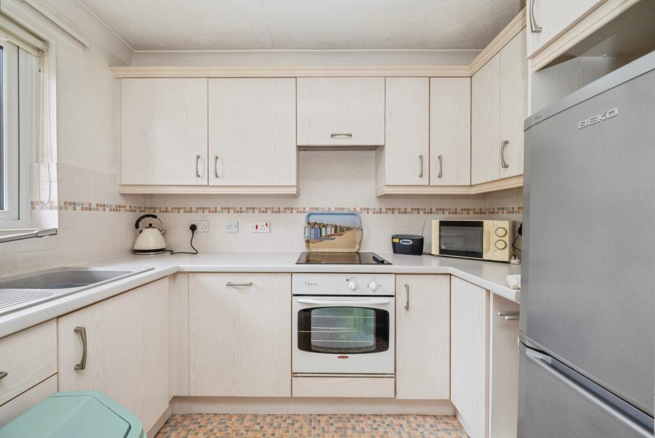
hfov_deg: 104.2
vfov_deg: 81.3
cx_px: 328
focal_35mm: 14
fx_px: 255
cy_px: 219
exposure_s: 1/20
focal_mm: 14
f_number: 8
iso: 400
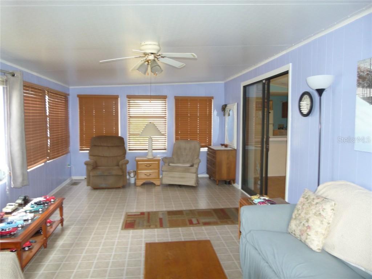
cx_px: 186
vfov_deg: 54.9
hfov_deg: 69.4
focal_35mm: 25
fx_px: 269
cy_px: 140
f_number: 2.8
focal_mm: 4.5
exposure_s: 1/8
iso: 100
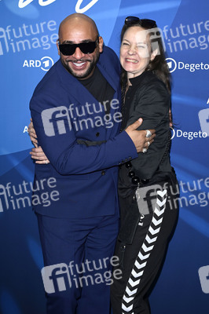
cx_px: 104
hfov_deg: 25.0
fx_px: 471
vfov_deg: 36.9
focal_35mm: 54
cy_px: 157
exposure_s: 1/200
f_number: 8
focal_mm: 54
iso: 800
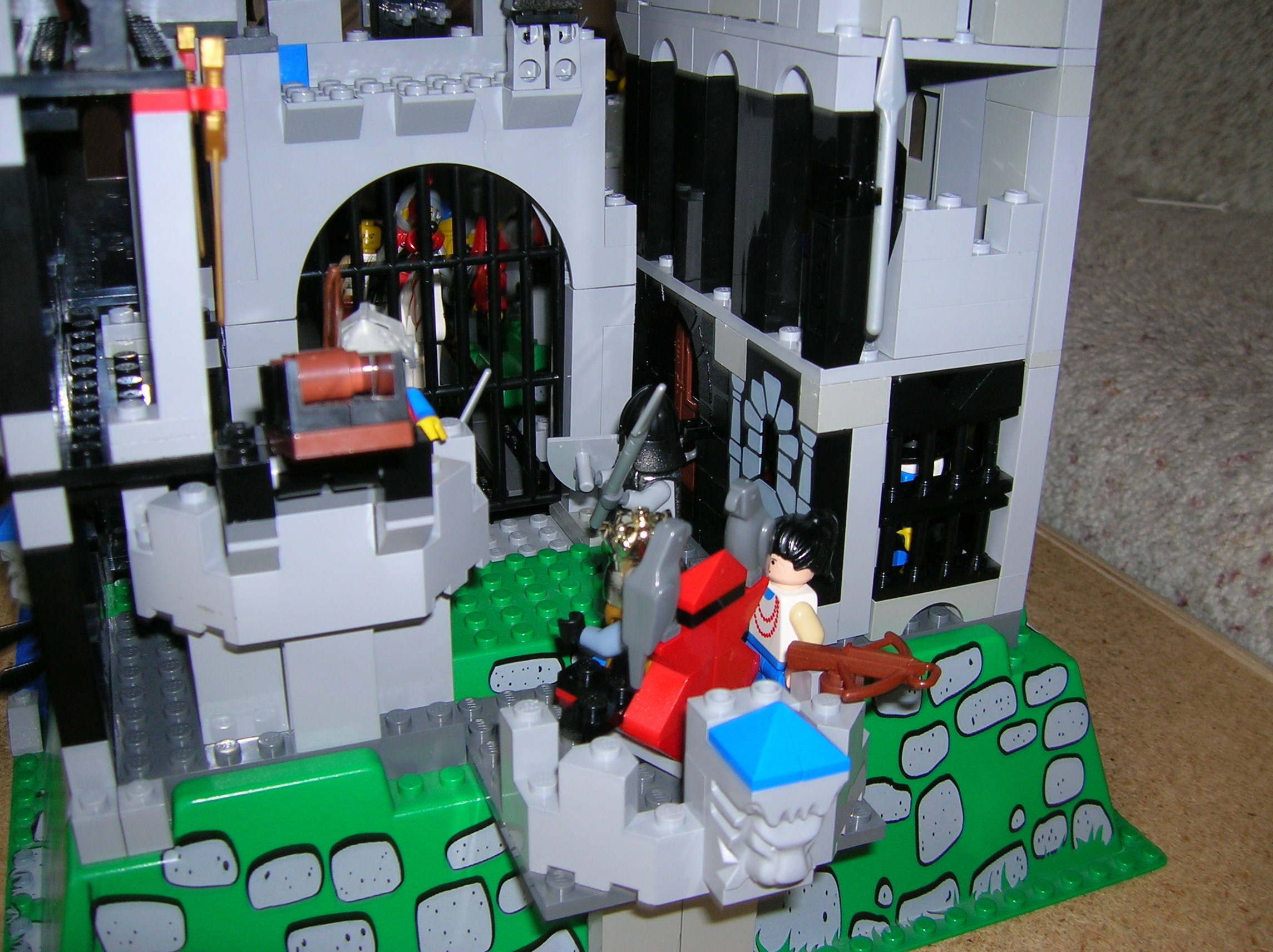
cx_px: 636
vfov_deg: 41.7
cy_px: 476
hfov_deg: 54.0
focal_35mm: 34
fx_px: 1249
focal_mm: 5.7
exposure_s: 1/60.1
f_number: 2.9
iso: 50
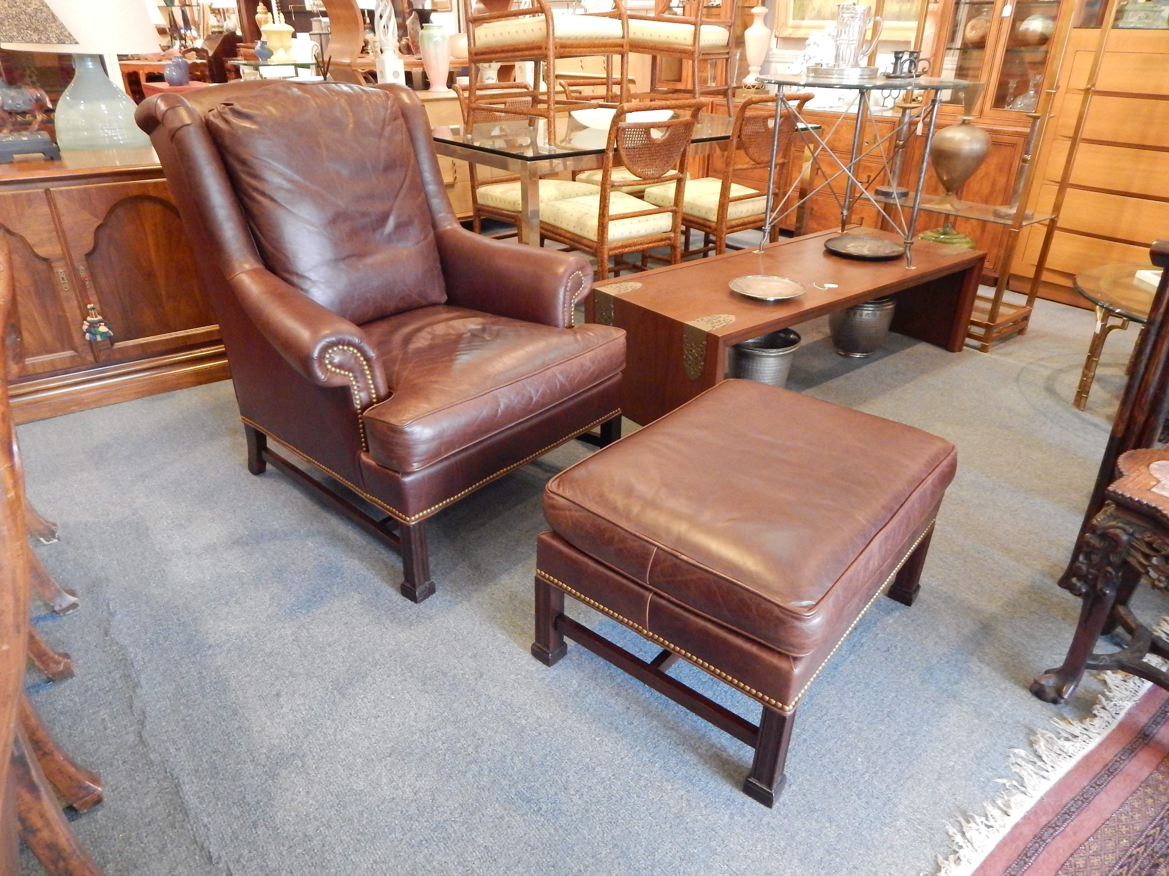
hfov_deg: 76.4
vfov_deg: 61.1
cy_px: 438
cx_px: 584
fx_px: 743
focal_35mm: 22
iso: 800
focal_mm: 4
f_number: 3
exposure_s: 1/8
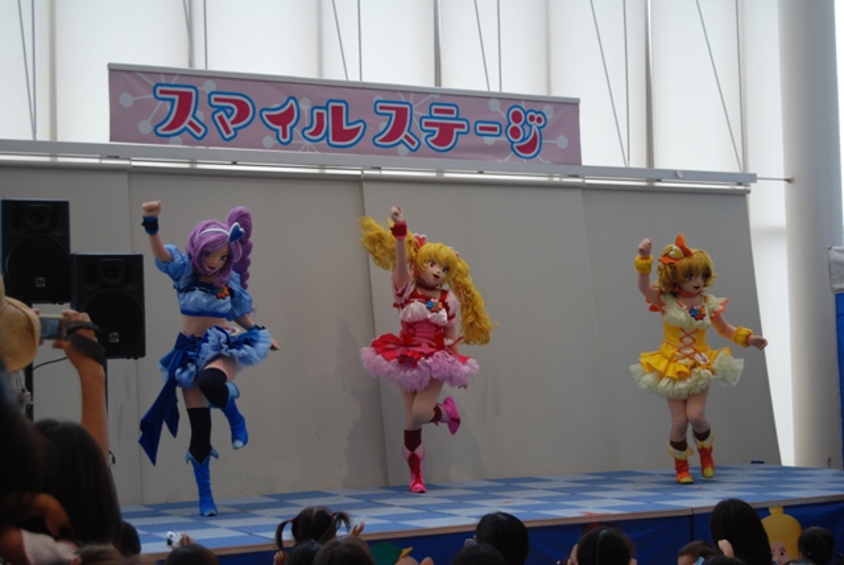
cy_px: 282
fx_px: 1584
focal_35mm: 68
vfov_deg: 20.2
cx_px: 422
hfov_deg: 29.8
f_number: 5.3
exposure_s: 1/125
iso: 220
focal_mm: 45
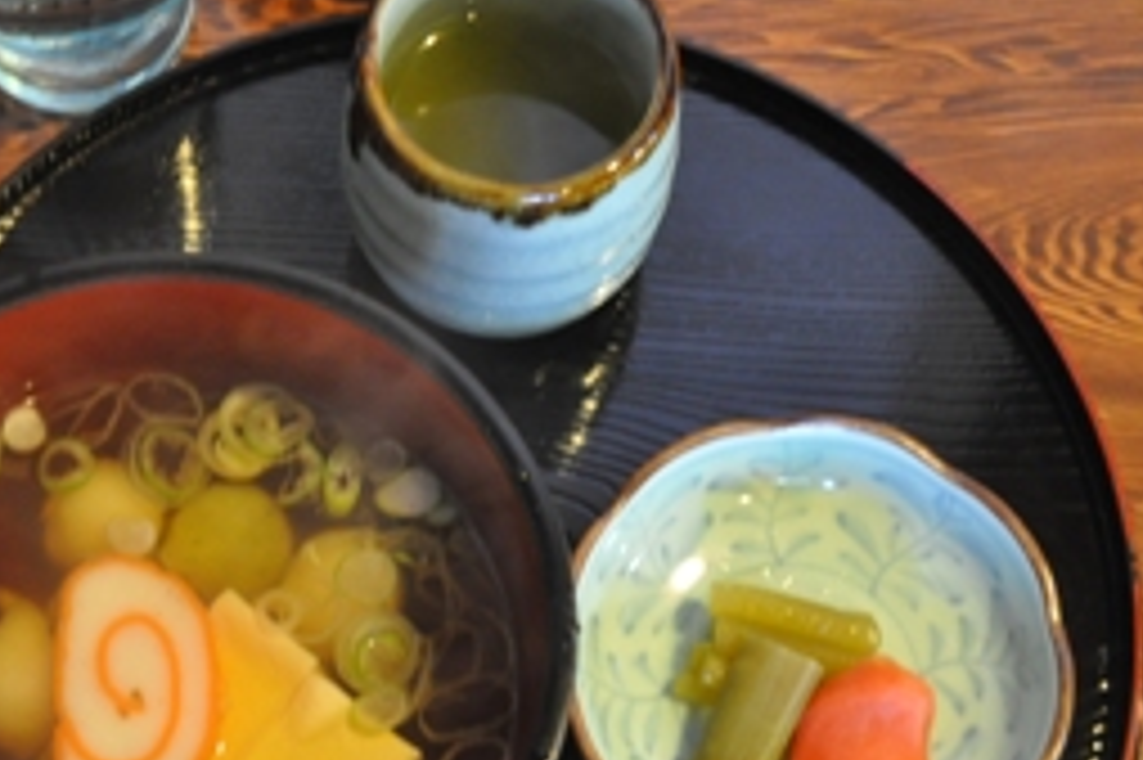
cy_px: 558
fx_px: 2348
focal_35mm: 74
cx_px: 414
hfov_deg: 27.2
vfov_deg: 18.3
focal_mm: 28
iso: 1600
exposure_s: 1/5
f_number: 4.5
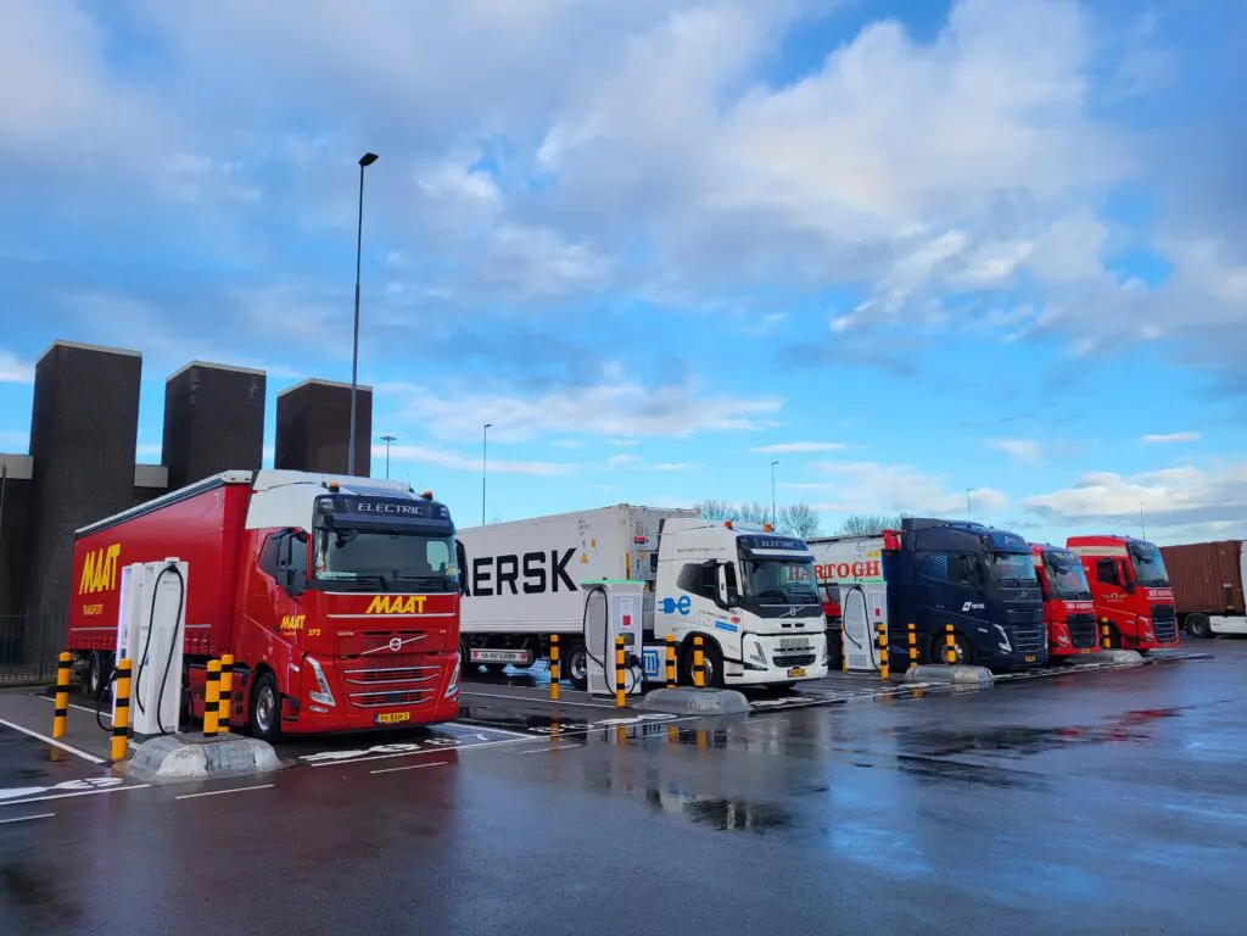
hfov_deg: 67.3
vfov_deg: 53.1
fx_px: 937
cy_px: 468
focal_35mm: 26
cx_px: 624
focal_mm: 5.4
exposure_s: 1/1013
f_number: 1.8
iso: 40
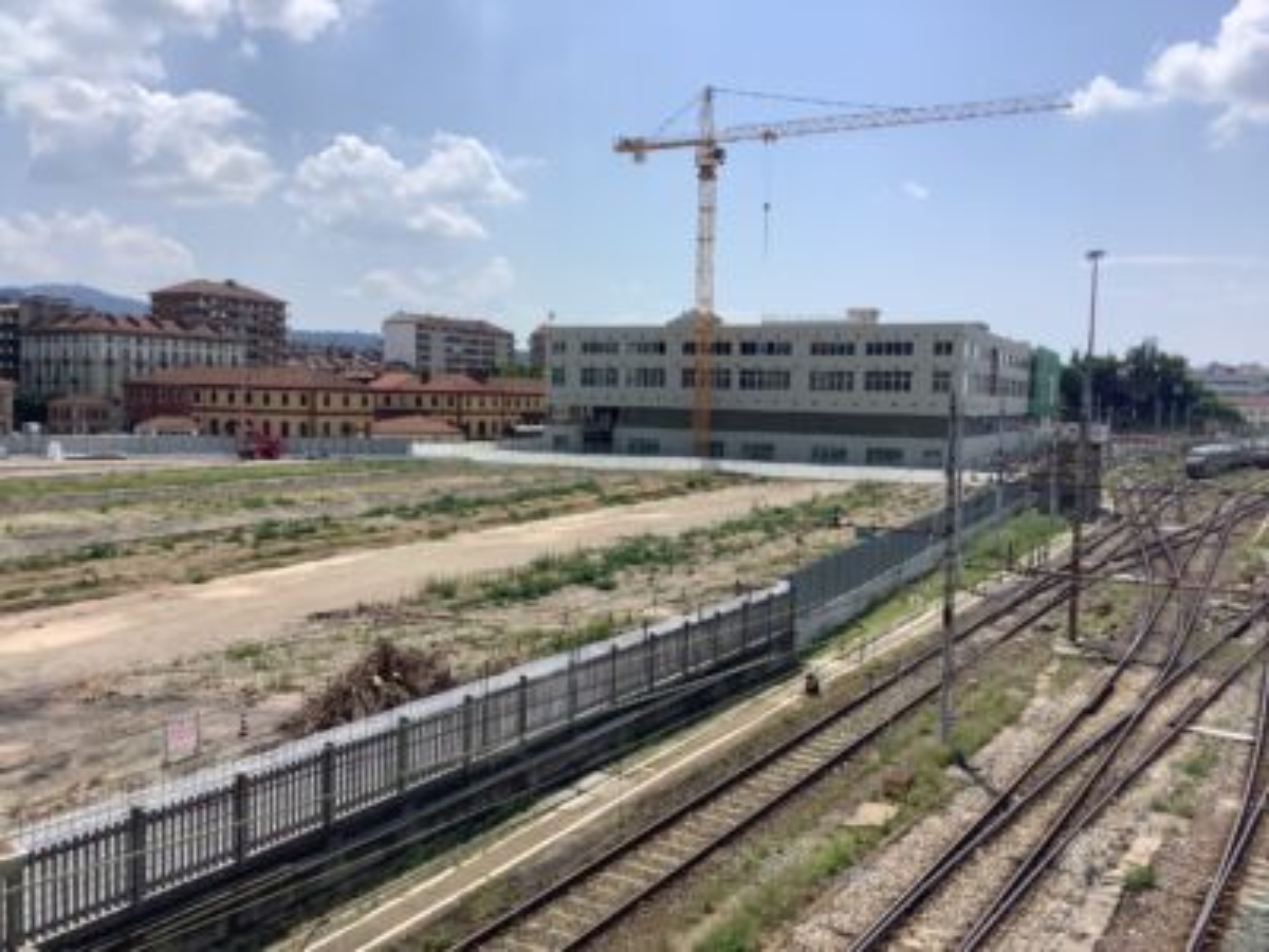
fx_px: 1136
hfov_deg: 58.4
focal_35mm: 31
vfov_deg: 45.4
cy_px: 476
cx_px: 634
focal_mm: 3.3
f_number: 2.4
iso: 25
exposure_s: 1/2146
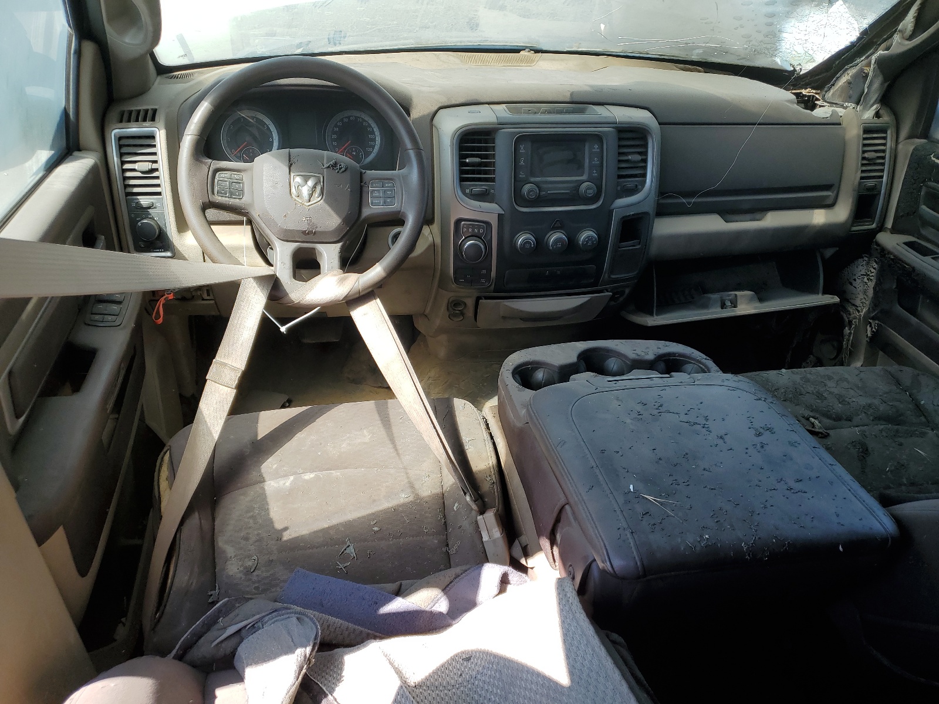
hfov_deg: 67.3
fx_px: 705
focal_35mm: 26
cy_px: 352
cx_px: 470
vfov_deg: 53.1
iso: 50
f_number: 1.5
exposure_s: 1/370
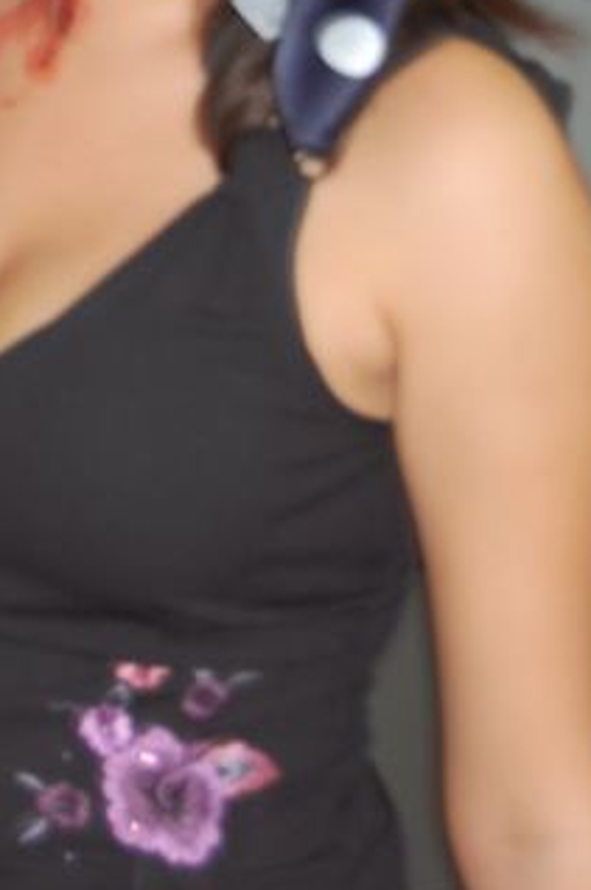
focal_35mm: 136
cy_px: 140
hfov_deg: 10.0
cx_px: 143
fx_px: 3360
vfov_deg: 15.0
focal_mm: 45
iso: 400
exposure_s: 1/60
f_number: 5.3
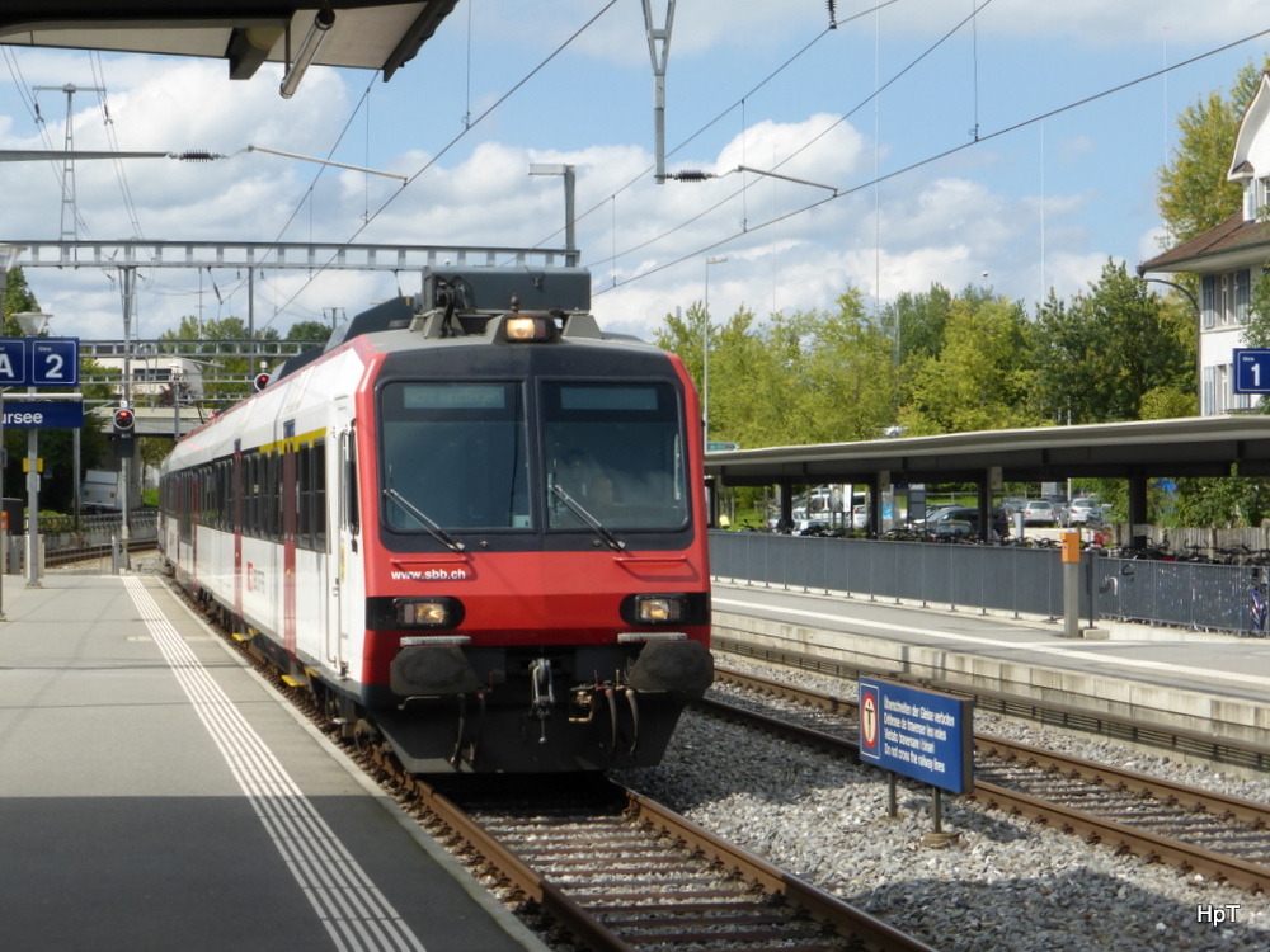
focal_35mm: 79
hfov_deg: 24.7
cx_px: 635
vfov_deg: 18.7
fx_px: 2898
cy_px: 476
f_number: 5
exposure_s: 1/640
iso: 100
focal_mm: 13.3
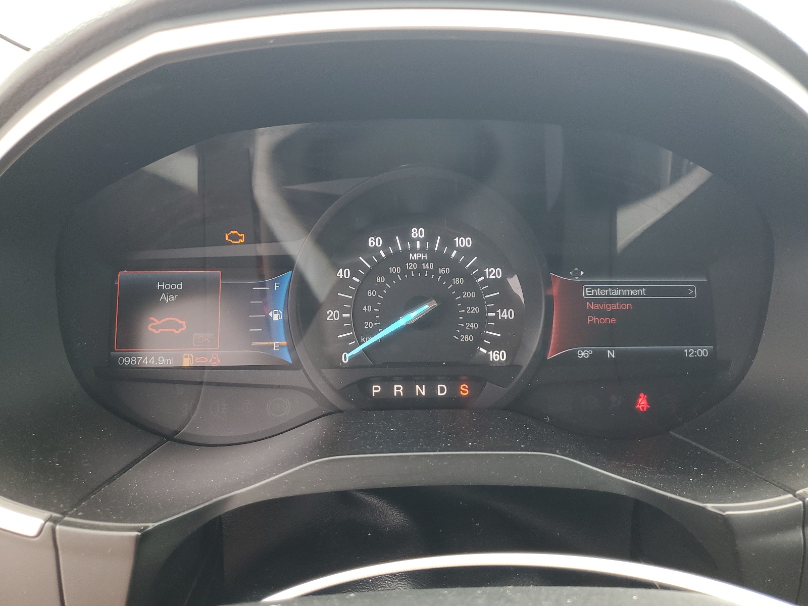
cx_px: 404
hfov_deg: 67.3
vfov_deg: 53.1
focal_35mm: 26
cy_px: 303
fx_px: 607
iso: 87
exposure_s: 1/120
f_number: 1.5
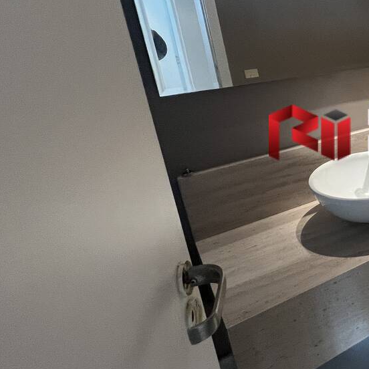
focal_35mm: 30
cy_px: 134
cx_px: 437
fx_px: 362
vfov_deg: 53.3
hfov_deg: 39.7
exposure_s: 1/60
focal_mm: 1.57
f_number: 1.8
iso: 200
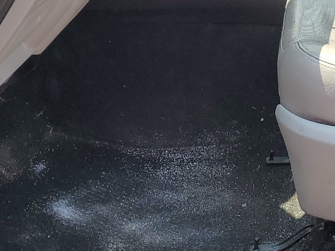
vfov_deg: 18.5
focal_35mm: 75
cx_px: 331
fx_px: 726
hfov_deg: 24.8
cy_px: -62
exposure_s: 1/714
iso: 50
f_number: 1.5
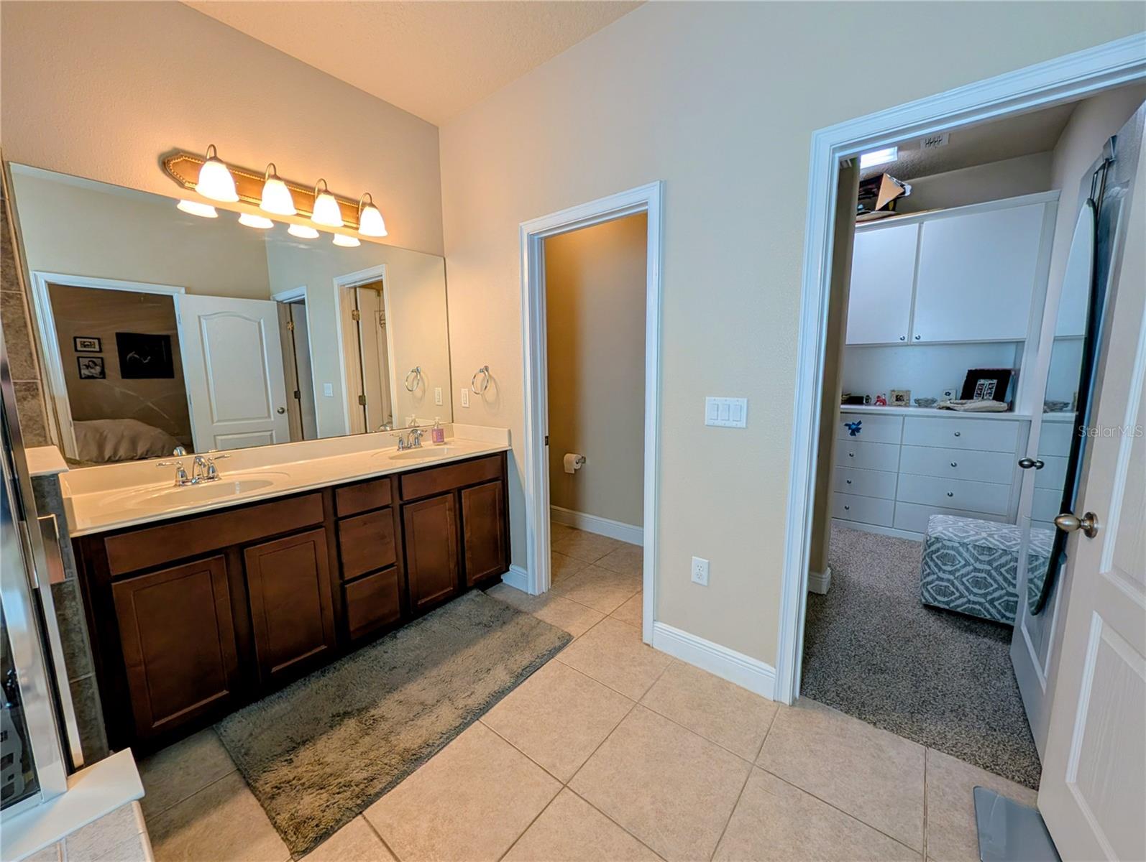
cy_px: 431
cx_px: 573
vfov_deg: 94.6
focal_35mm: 12
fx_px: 398
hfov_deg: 110.5
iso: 60
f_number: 1.7
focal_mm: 2.02
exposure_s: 1/120
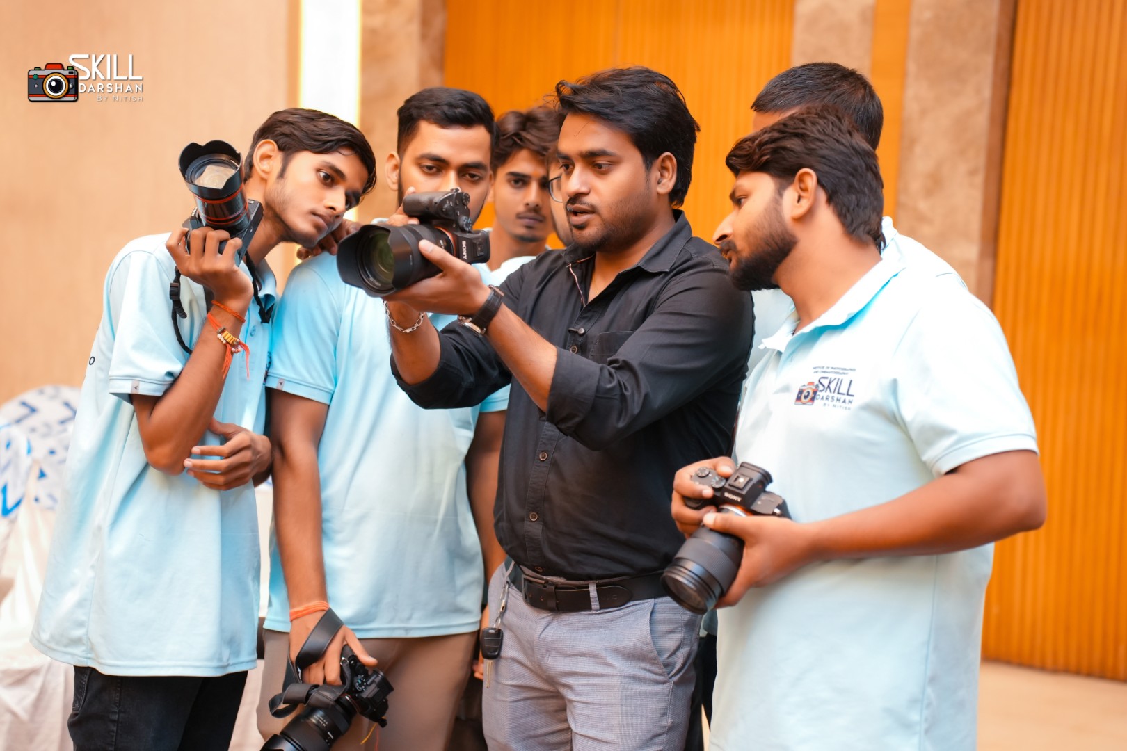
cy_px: 376
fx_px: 1847
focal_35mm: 59
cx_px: 564
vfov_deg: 23.0
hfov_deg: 33.9
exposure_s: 1/160
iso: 2500
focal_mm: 59
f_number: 2.8
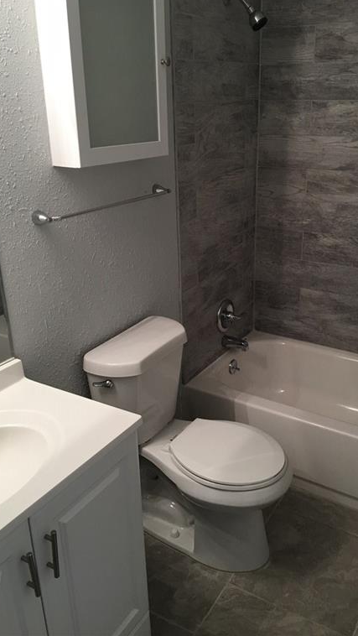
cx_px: 202
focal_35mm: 32
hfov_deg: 36.7
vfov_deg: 61.0
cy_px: 315
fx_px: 539
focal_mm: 4.15
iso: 25
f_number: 2.2
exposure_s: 1/15
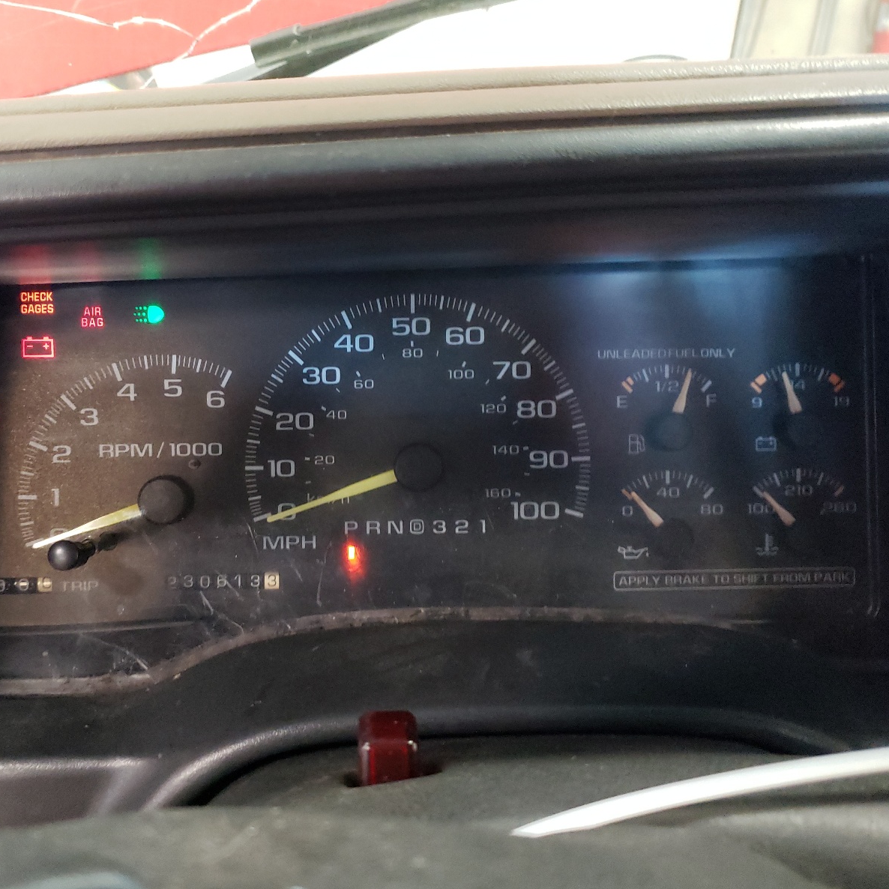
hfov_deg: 52.0
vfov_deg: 52.5
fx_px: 901
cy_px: 445
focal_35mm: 31
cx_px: 339
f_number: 1.5
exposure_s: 1/24
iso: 486
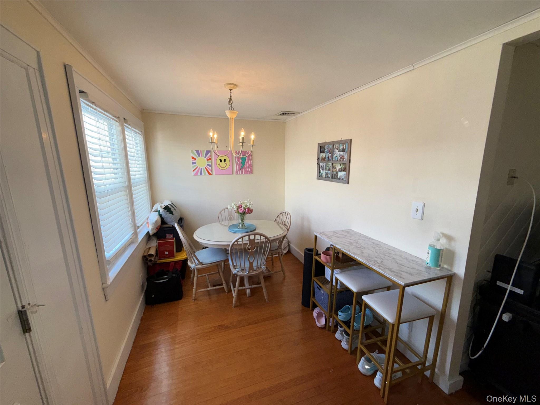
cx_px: 270
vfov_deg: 85.7
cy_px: 202
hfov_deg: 102.1
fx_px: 218
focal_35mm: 14
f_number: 2.2
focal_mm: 2.22
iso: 64
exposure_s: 1/122
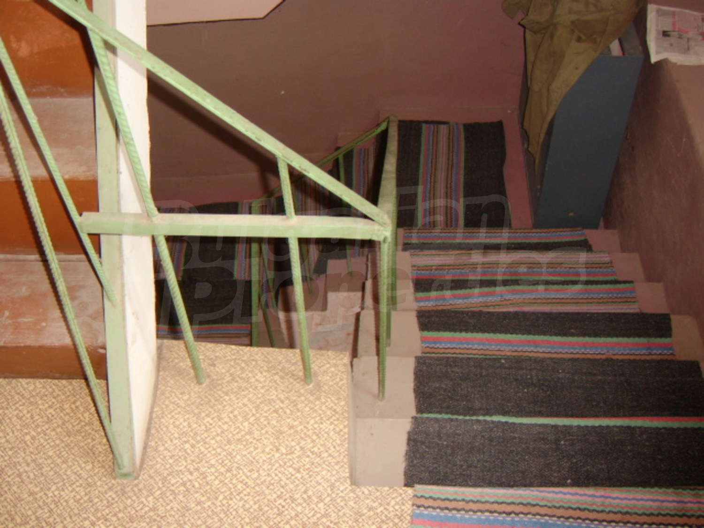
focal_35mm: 31
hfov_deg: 58.4
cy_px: 264
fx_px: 630
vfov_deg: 45.4
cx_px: 352
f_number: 2.7
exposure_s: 1/30
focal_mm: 8.13
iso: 141
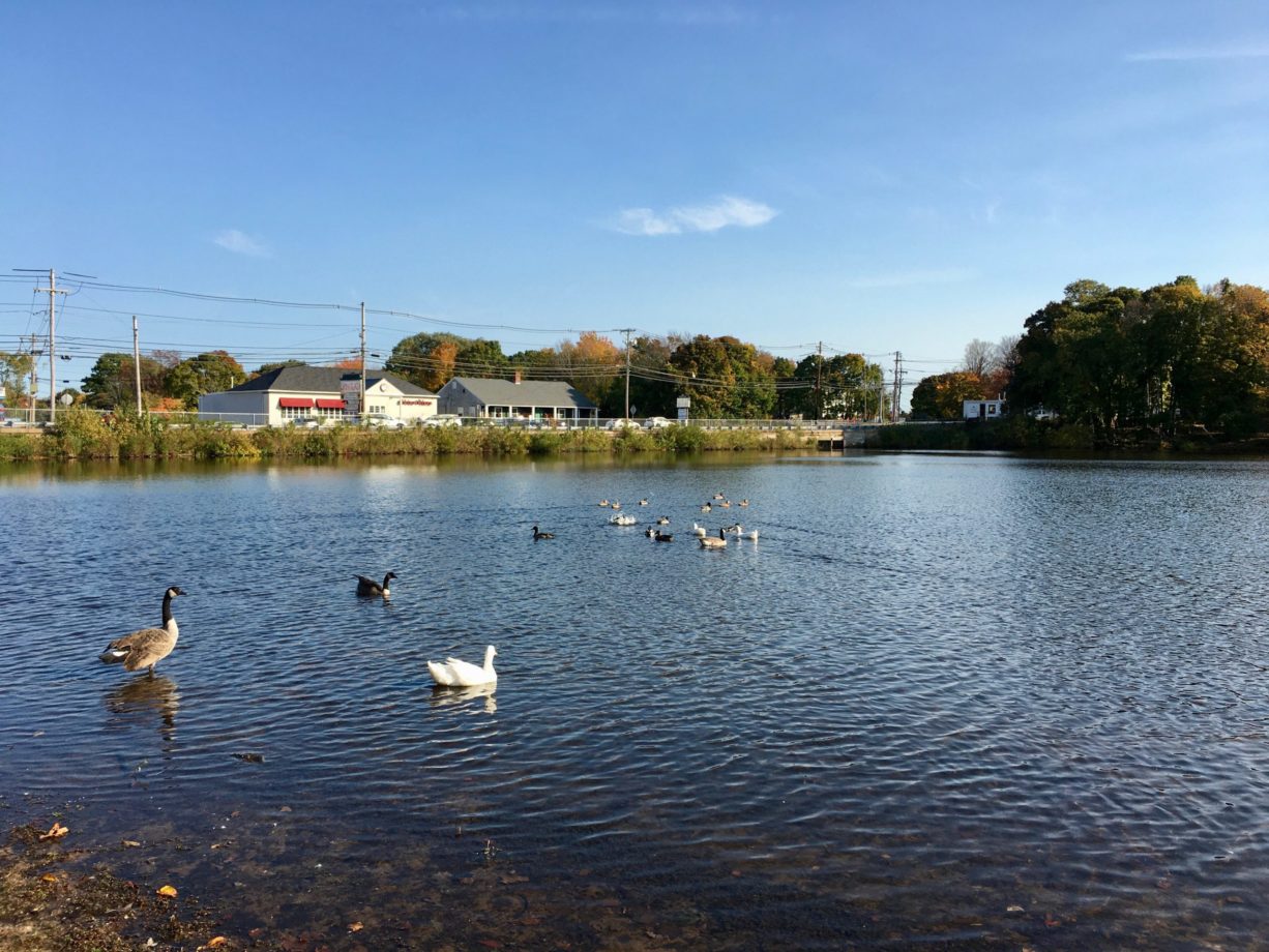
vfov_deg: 48.2
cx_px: 634
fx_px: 1063
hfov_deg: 61.6
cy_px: 476
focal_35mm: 29
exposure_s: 1/1166
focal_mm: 4.15
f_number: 2.2
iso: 25
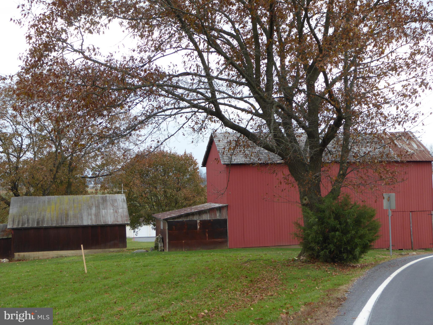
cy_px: 162
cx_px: 216
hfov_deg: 35.5
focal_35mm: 54
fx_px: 675
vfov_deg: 27.0
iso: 100
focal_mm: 9.6
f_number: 4.1
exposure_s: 1/160
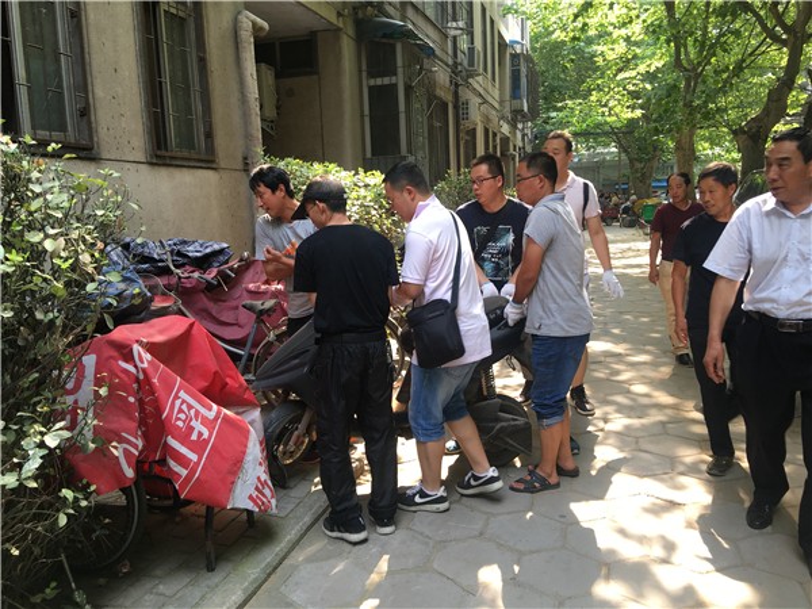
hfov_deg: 61.7
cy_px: 304
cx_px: 406
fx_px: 680
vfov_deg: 48.2
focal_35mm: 29
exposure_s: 1/50
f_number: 2.2
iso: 25
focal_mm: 4.15
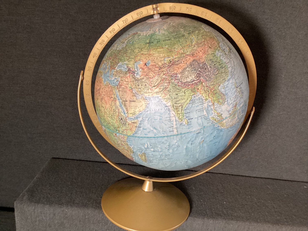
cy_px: 116
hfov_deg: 58.3
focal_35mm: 31
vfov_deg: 45.4
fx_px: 276
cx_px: 154
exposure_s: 1/50
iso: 320
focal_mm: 3.3
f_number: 2.4
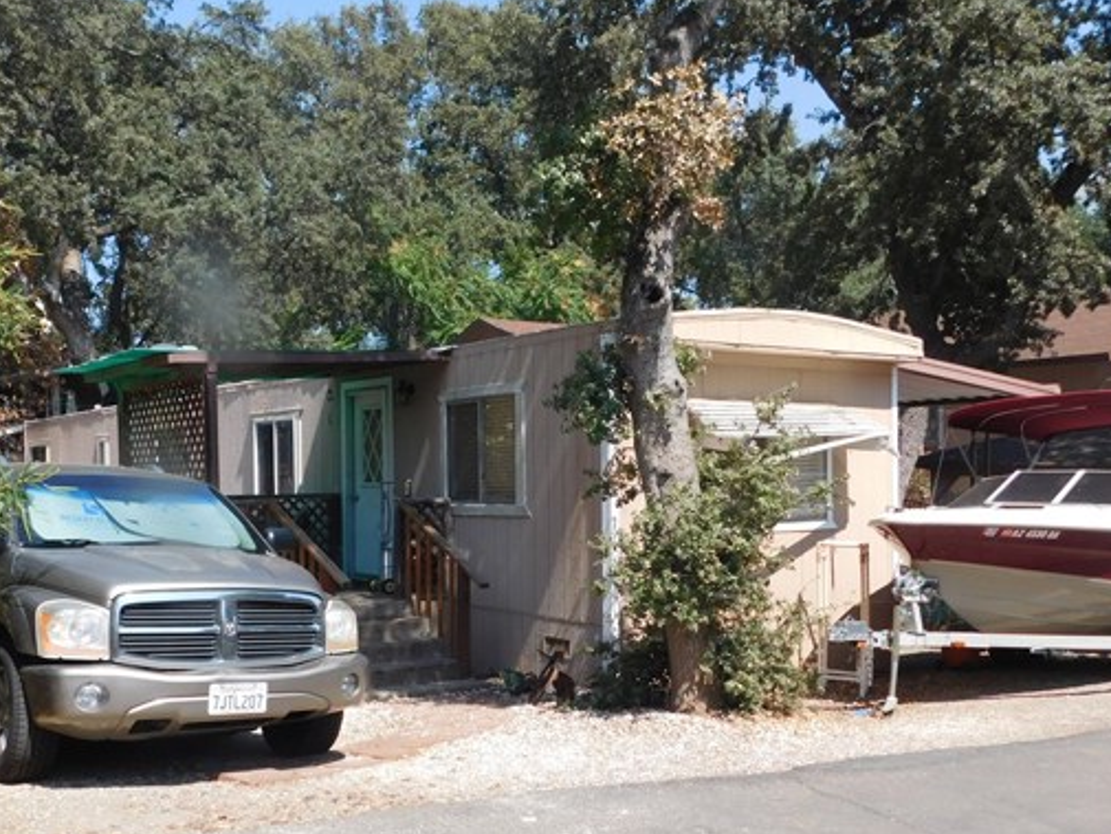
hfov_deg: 48.8
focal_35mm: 38
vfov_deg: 37.6
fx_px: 1220
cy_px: 508
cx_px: 469
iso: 125
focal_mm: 5.3
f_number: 3.2
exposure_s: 1/800
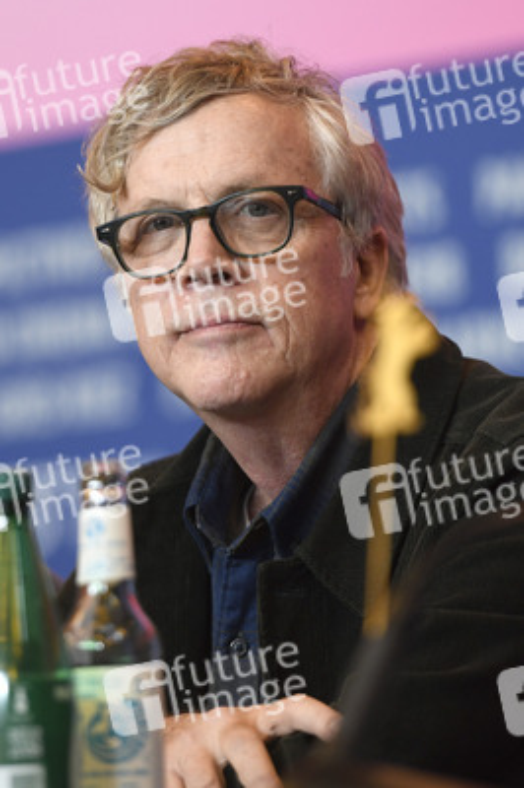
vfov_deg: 10.3
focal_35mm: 200
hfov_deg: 6.9
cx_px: 262
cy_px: 394
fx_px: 4374
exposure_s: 1/250
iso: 1250
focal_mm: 200
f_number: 3.2
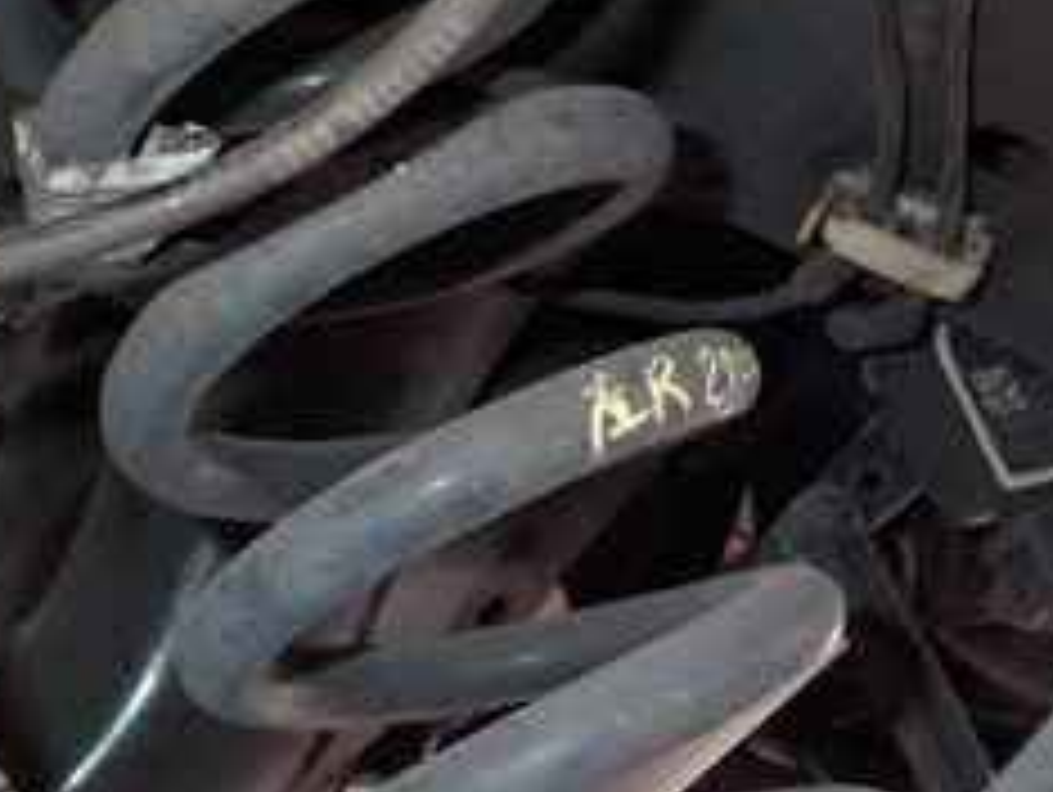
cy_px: 594
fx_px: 1949
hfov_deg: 30.2
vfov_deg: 22.8
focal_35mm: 64
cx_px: 562
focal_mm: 4.5
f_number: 2
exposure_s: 1/100
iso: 400
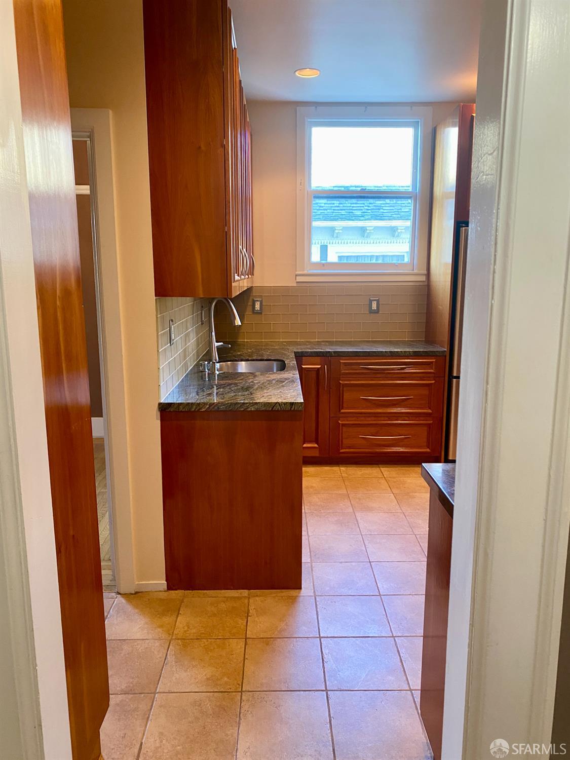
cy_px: 380
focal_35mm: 26
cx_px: 285
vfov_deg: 67.3
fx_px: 571
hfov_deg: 53.1
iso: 200
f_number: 1.8
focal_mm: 4.25
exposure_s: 1/60
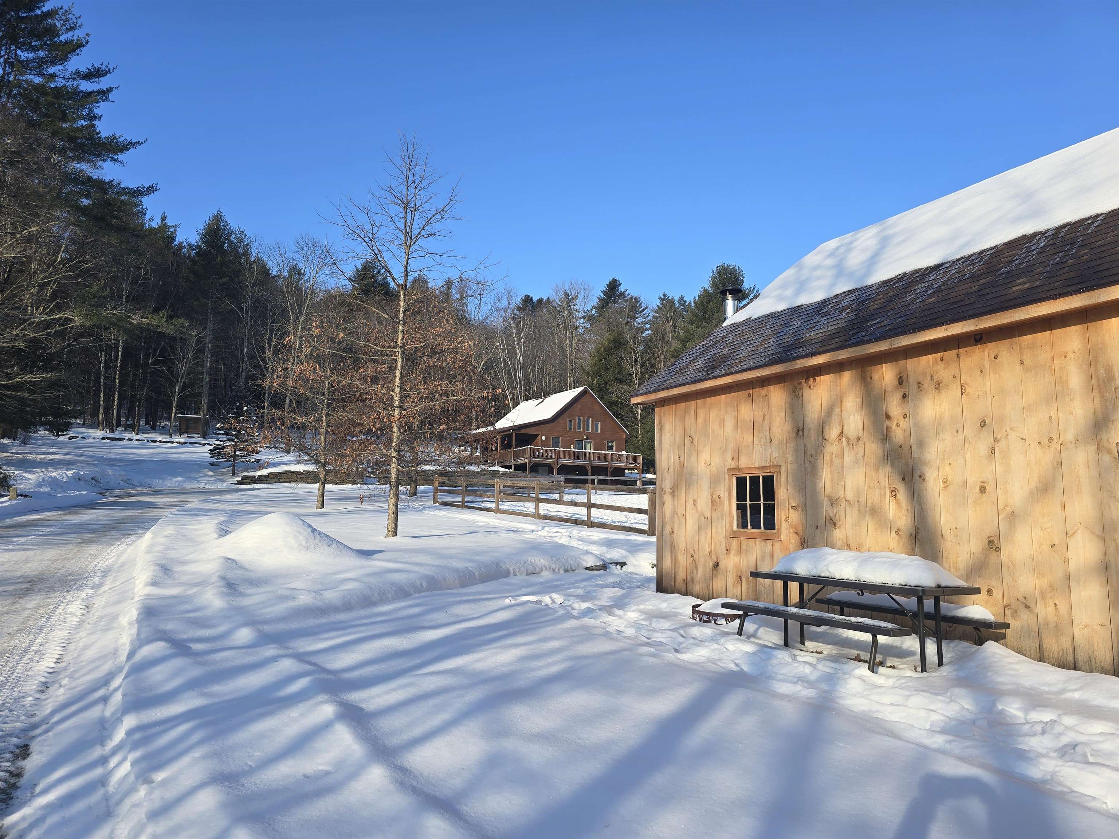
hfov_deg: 73.9
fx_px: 744
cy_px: 420
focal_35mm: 23
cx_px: 560
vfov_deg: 58.9
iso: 12
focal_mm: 6.3
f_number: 1.7
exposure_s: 1/528
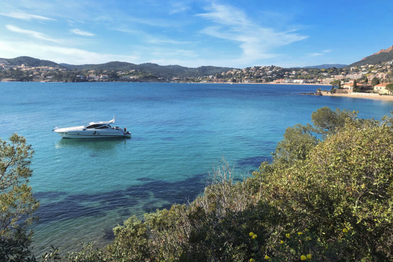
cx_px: 199
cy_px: 122
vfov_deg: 43.6
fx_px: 328
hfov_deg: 61.9
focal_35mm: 30
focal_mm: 4
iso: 20
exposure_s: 1/1946
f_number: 1.8
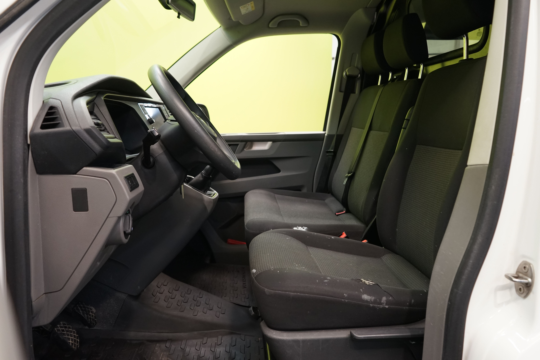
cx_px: 270
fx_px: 435
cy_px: 180
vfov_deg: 45.0
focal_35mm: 29
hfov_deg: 63.7
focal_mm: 29
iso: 1250
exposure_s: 1/40
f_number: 5
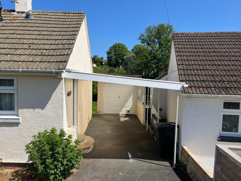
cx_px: 120
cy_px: 90
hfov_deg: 67.3
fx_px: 181
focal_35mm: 26
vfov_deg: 53.0
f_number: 1.6
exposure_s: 1/3876
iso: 50
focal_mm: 5.1
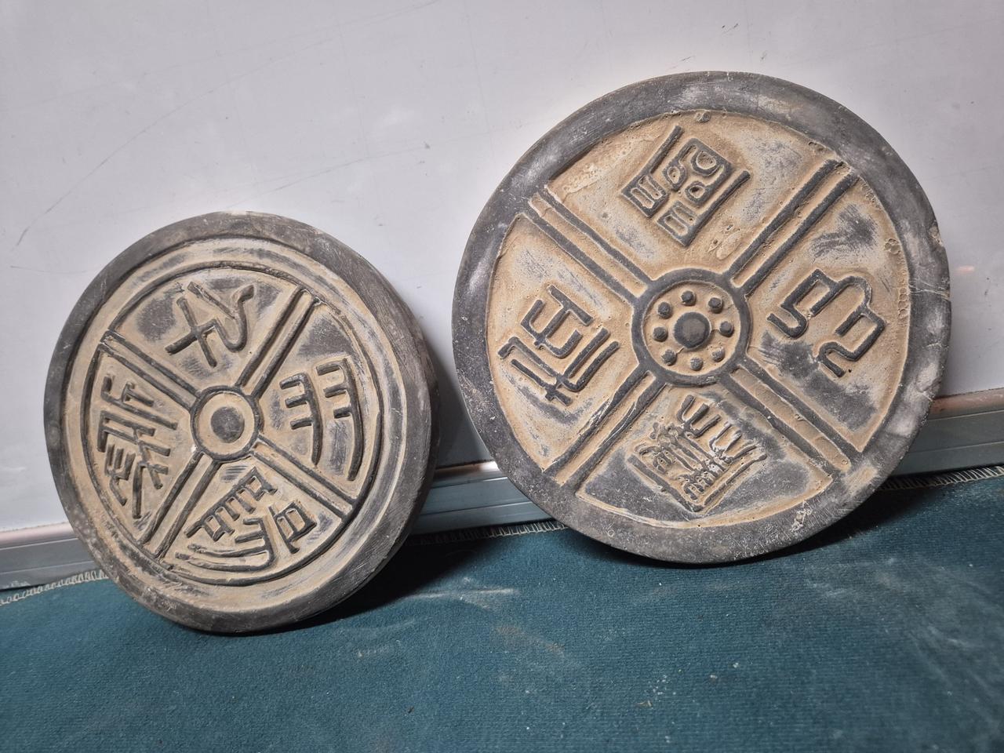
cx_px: 502
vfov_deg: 58.9
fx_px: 667
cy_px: 376
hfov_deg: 73.9
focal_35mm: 23
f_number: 1.8
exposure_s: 1/120
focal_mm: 5.4
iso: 1000
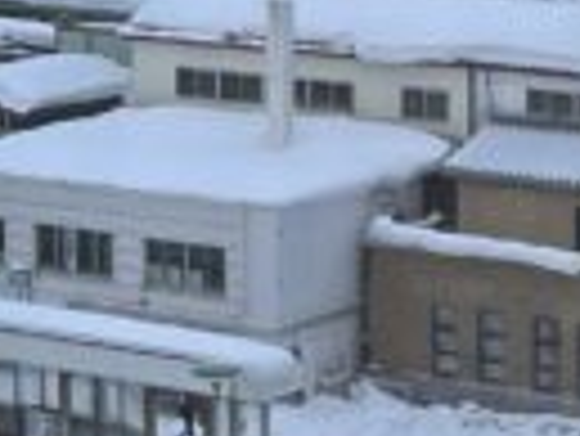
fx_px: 3455
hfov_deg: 9.0
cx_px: -580
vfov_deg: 7.2
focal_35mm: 206
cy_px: -81
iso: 32
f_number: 1.6
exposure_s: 1/812
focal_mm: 4.2
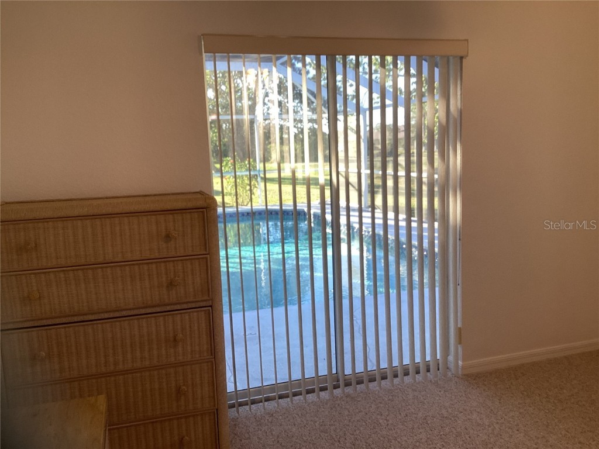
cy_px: 224
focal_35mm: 31
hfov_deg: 58.4
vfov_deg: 45.4
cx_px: 300
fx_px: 536
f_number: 2.4
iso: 80
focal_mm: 3.3
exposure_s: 1/60
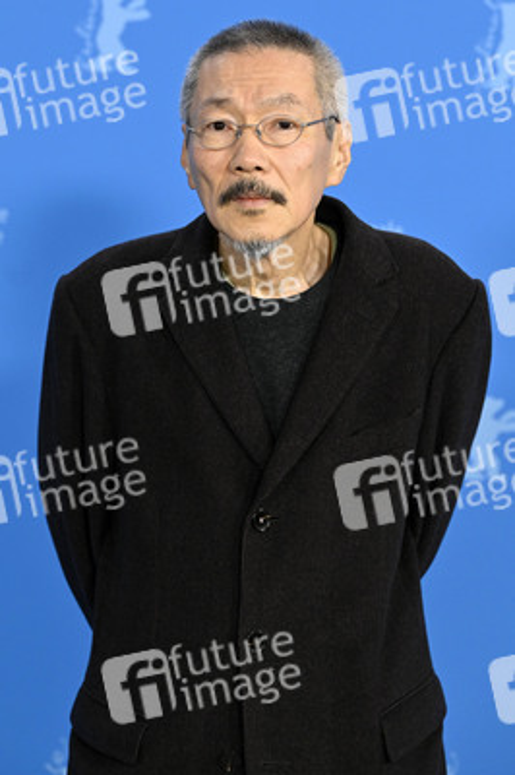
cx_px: 258
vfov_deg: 17.1
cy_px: 388
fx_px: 2579
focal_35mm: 120
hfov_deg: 11.4
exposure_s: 1/640
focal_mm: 120
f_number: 4.5
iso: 3200
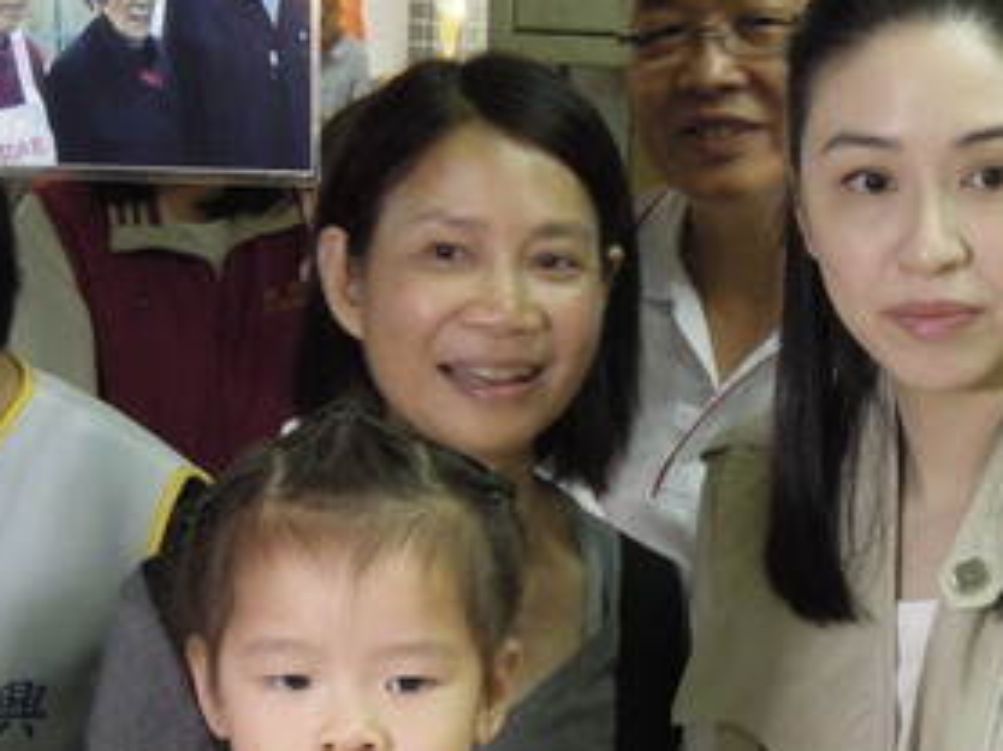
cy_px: 372
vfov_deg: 13.7
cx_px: 711
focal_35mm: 108
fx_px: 3127
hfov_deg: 18.1
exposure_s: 1/40
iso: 400
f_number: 3.7
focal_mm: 9
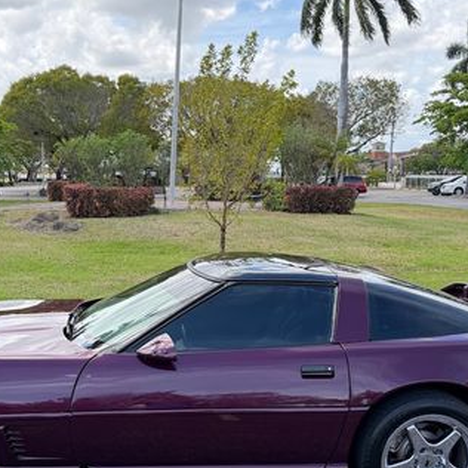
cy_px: 247
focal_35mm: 43
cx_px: 172
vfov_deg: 39.2
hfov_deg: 38.9
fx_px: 658
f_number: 1.78
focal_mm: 6.76
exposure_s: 1/1292
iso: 100
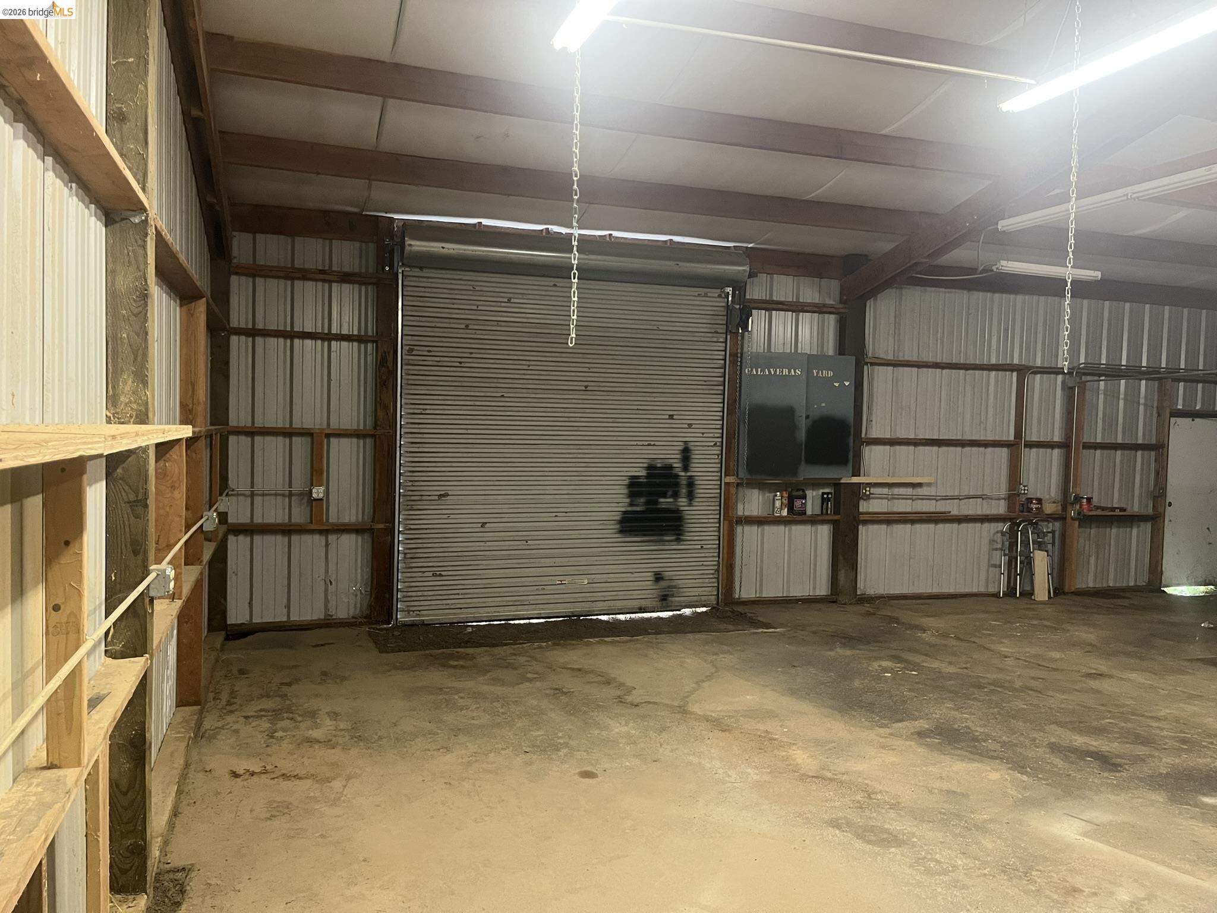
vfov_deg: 53.1
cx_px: 608
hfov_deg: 67.3
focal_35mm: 26
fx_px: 914
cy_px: 456
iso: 400
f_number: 1.6
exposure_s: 1/40
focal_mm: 5.1
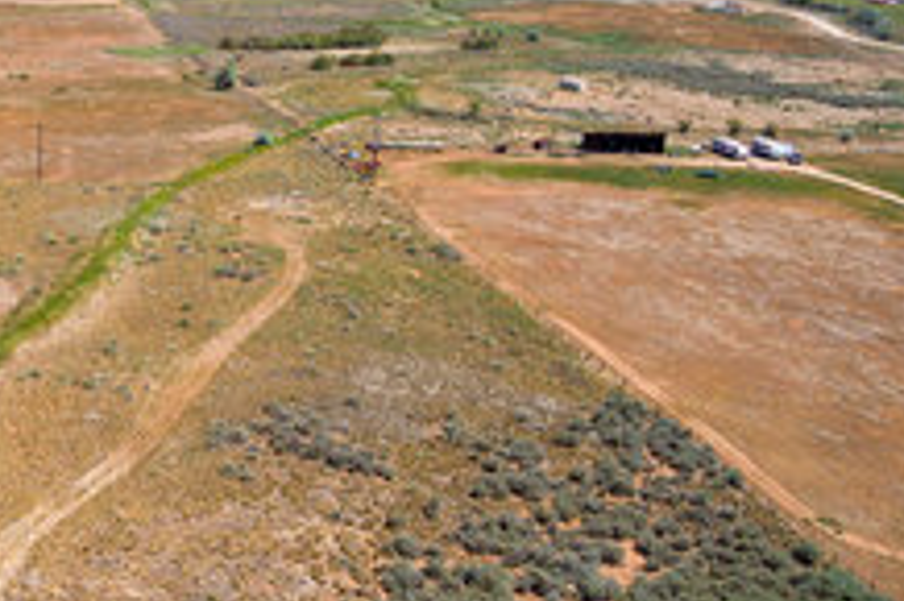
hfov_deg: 39.6
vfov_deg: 29.2
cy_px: 290
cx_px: 89
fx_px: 1154
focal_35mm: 46
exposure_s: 1/3800
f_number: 2.8
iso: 150
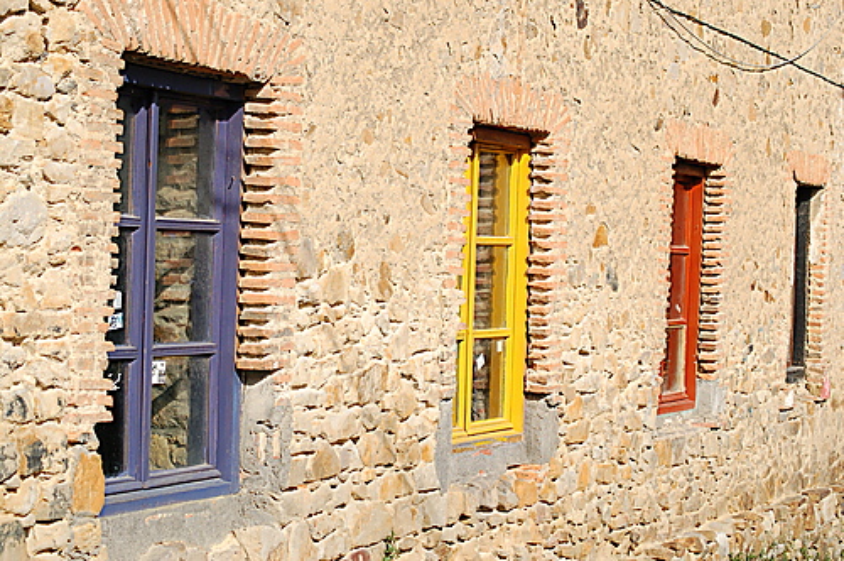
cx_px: 422
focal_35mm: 82
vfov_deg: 16.5
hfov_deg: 24.6
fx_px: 1932
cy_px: 280
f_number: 5.6
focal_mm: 55
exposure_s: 1/640
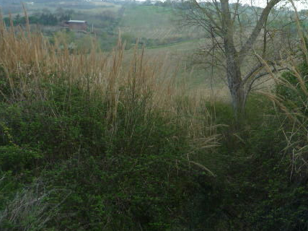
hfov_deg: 44.2
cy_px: 61
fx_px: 374
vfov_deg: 33.7
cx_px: 205
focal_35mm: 42
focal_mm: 4.7
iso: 100
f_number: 3.3
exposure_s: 1/125
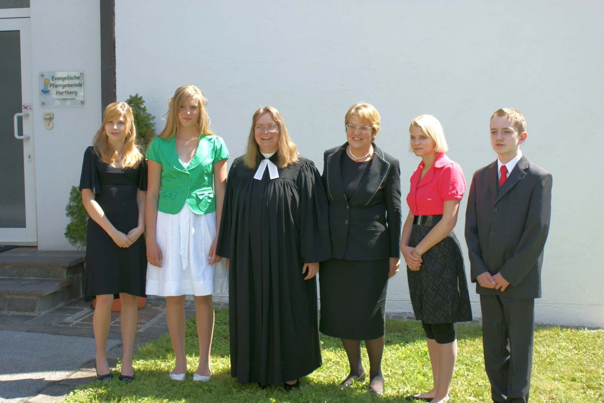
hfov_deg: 37.9
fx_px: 881
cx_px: 302
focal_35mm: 52
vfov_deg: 25.8
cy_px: 202
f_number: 6.3
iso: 100
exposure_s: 1/100
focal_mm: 35
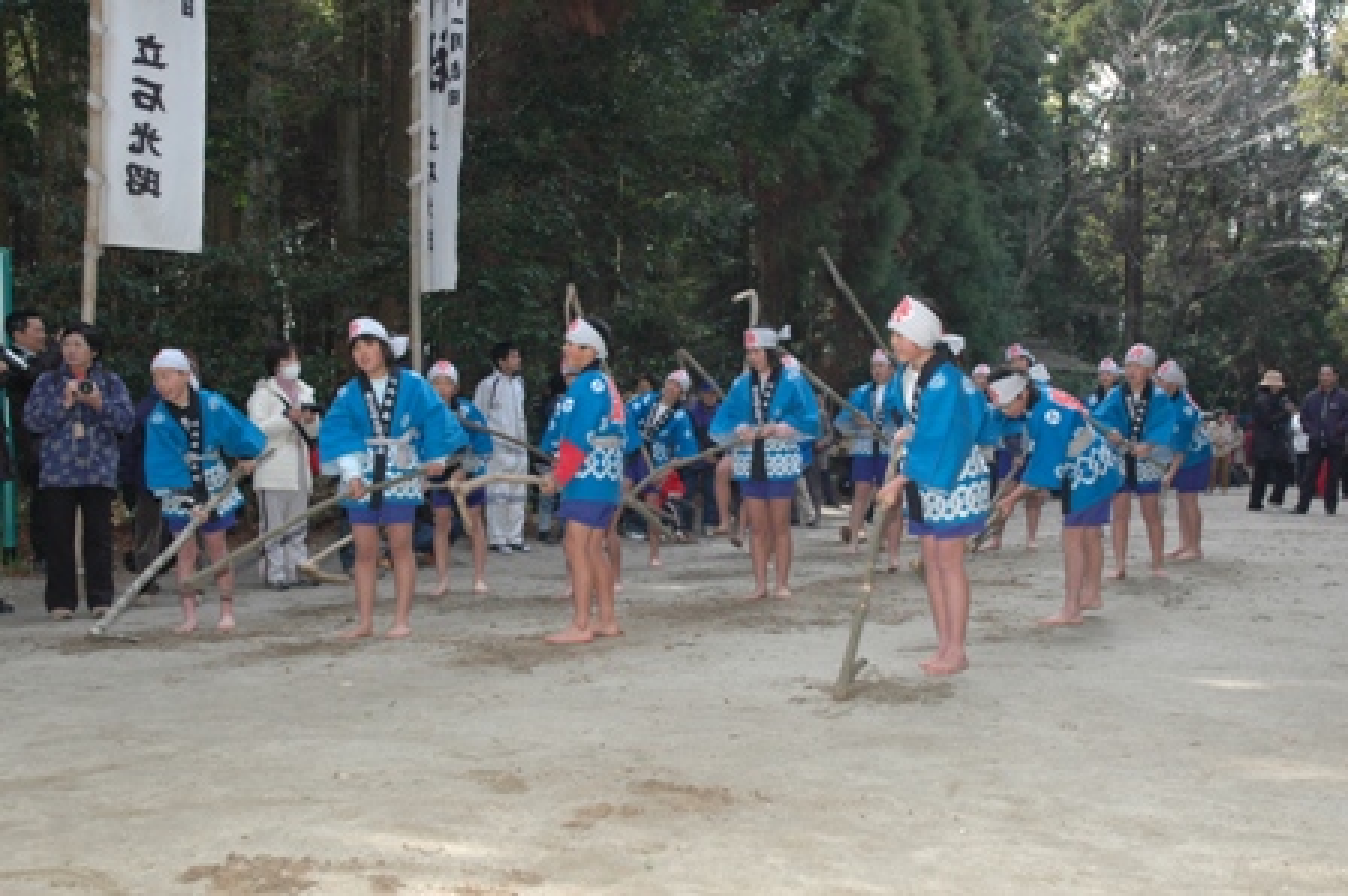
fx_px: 1515
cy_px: 448
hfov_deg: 48.0
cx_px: 674
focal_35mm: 40
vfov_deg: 33.0
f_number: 6.3
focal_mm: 27
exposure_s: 1/160
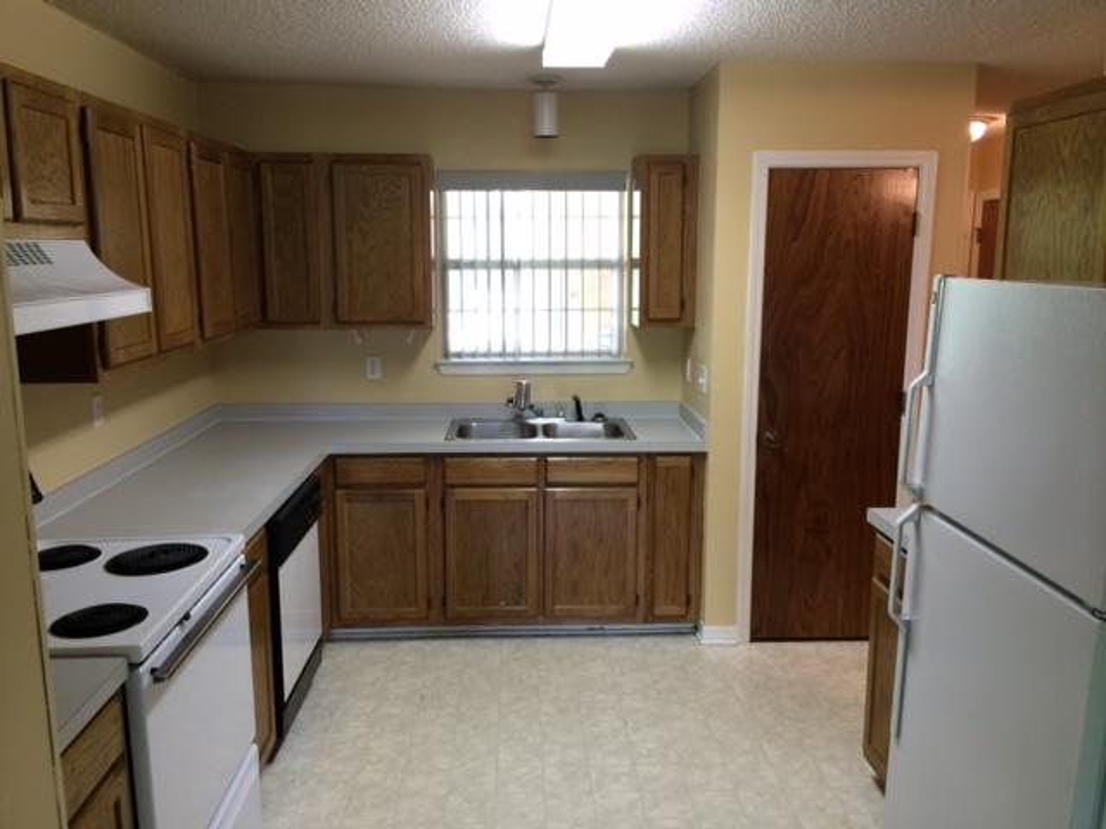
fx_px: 959
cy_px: 414
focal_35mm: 30
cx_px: 553
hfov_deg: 60.0
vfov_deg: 46.8
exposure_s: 1/30
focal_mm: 4.12
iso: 100
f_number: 2.2
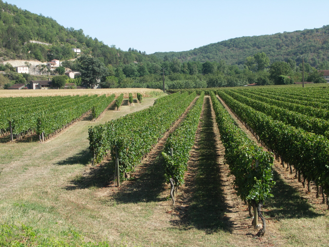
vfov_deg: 22.9
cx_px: 164
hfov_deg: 30.3
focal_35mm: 64
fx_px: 608
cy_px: 124
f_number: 5
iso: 50
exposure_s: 1/200
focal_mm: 16.7
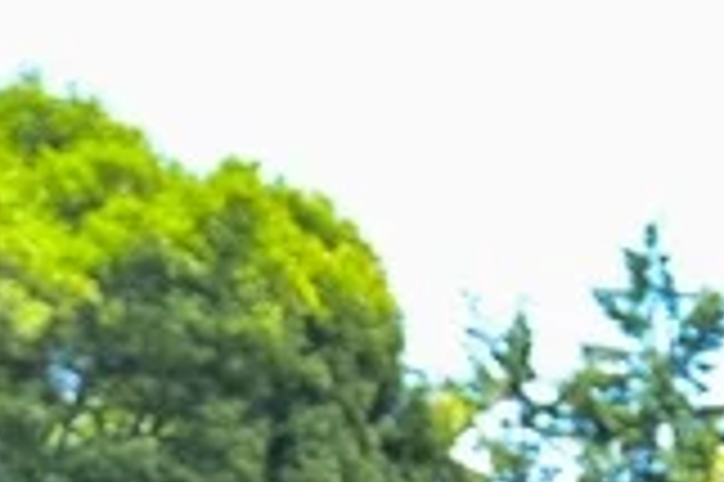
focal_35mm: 184
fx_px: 3706
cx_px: 522
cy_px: 1086
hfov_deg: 11.1
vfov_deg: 7.1
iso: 200
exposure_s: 1/200
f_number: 4.2
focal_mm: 25
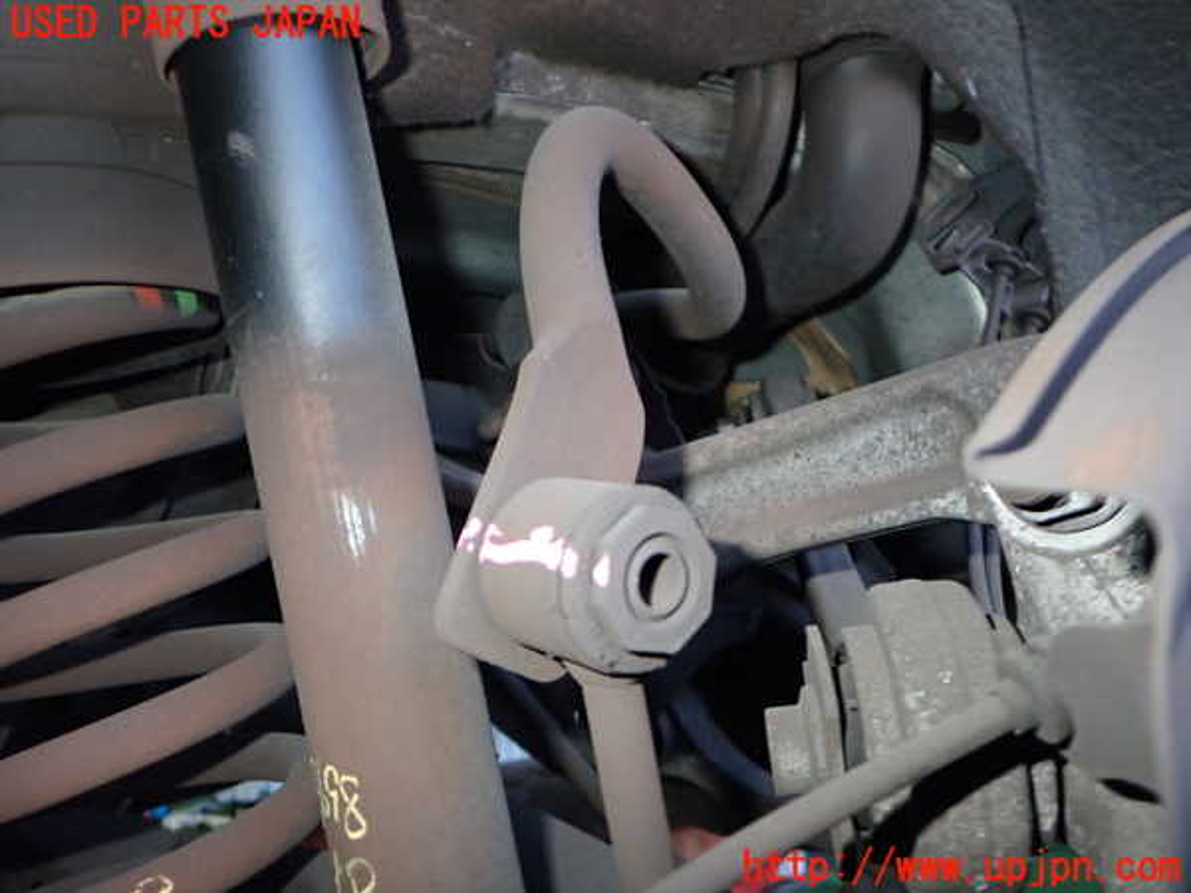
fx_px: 1032
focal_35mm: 30
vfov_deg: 46.8
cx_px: 596
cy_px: 446
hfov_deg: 60.0
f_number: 6.3
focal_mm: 5.4
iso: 400
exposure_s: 1/30
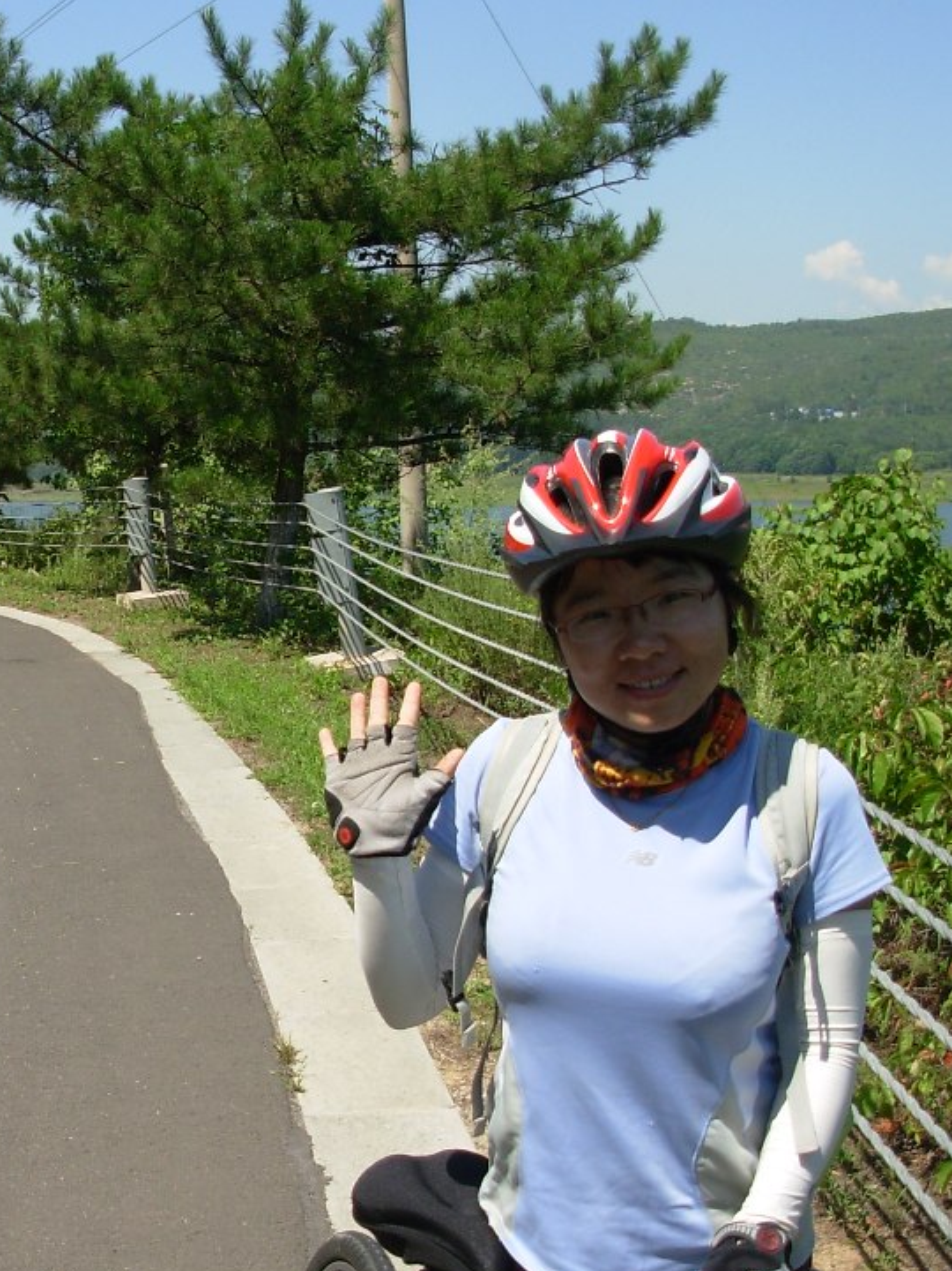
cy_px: 647
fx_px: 1982
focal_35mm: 54
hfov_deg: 26.4
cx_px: 150
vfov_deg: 35.6
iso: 50
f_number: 2.9
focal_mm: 6.3
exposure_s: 1/912
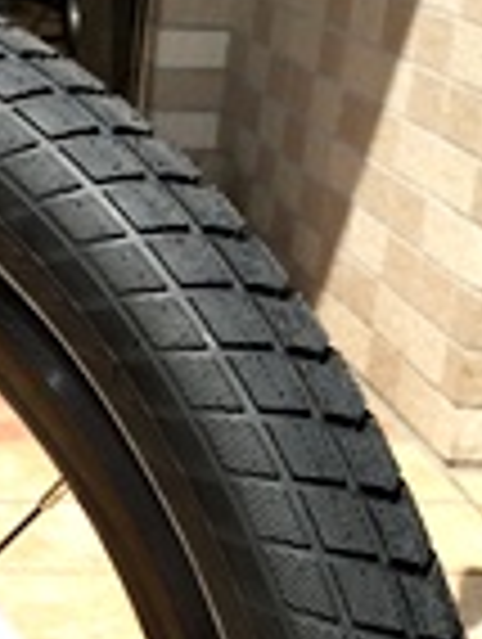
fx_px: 1888
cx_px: -169
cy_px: 621
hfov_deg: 13.9
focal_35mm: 102
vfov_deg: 18.8
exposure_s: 1/1883
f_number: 2.2
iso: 32
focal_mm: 4.15
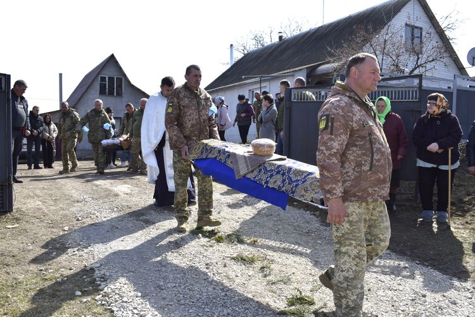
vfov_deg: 40.0
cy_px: 158
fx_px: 436
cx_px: 238
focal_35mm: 33
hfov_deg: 57.2
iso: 100
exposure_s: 1/200
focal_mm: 22
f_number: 10
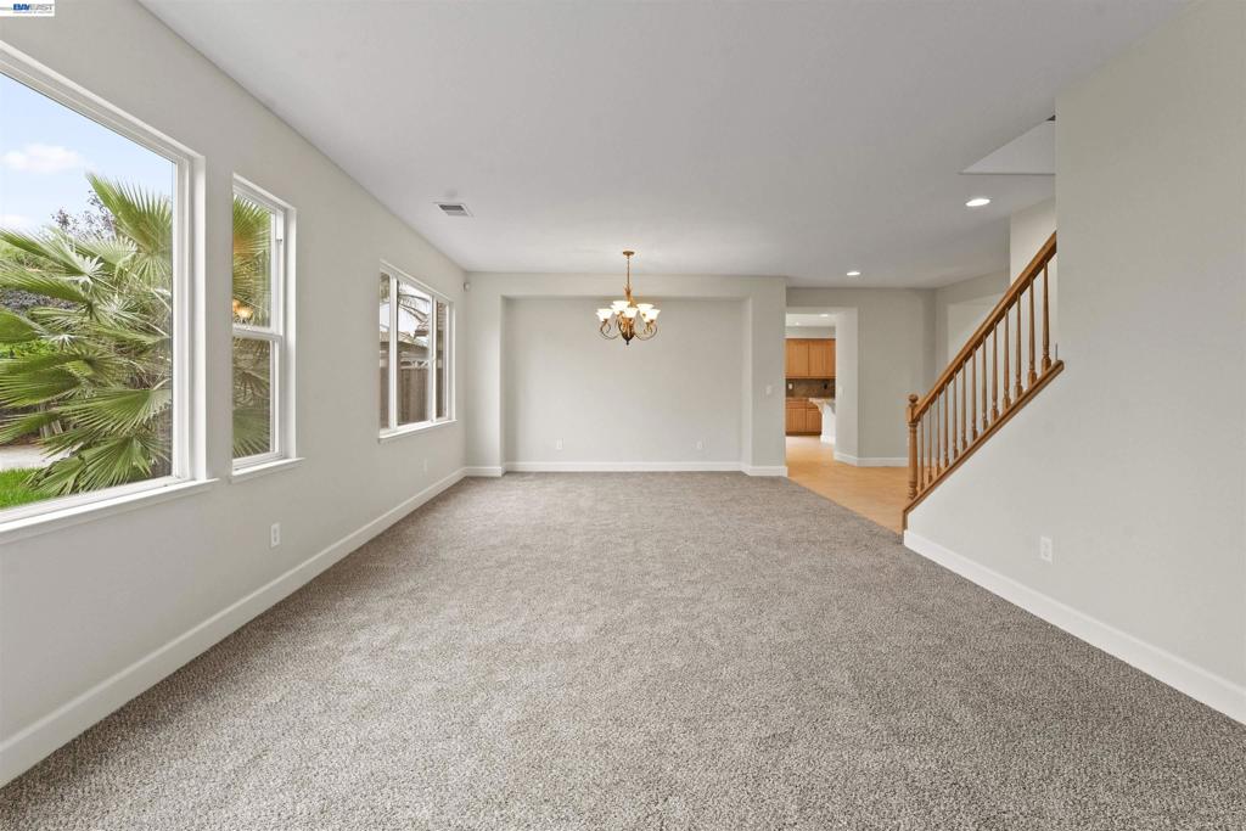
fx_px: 550
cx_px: 623
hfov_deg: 97.1
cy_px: 416
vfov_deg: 74.1
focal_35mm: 16
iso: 2500
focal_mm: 15.9
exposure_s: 1/3
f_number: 9
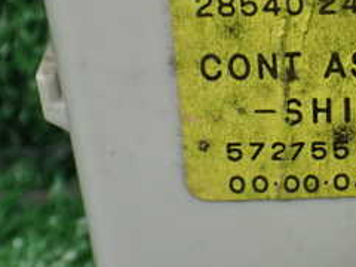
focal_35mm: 95
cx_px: 349
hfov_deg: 20.1
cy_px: 64
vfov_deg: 15.5
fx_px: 977
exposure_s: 1/100
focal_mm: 6.83
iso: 800
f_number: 2.7
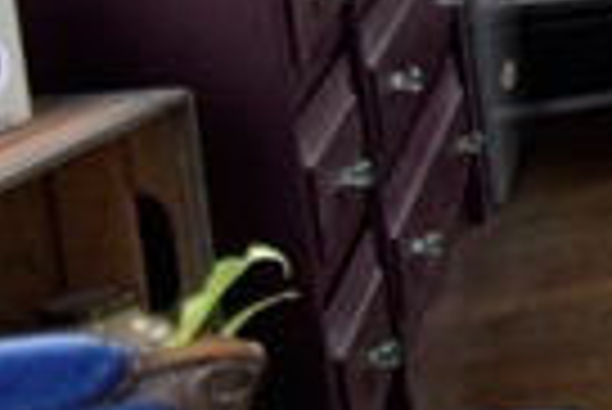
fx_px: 1923
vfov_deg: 11.3
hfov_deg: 9.9
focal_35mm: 113
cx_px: 2084
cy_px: -313
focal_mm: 10
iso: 800
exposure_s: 1/60
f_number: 3.5
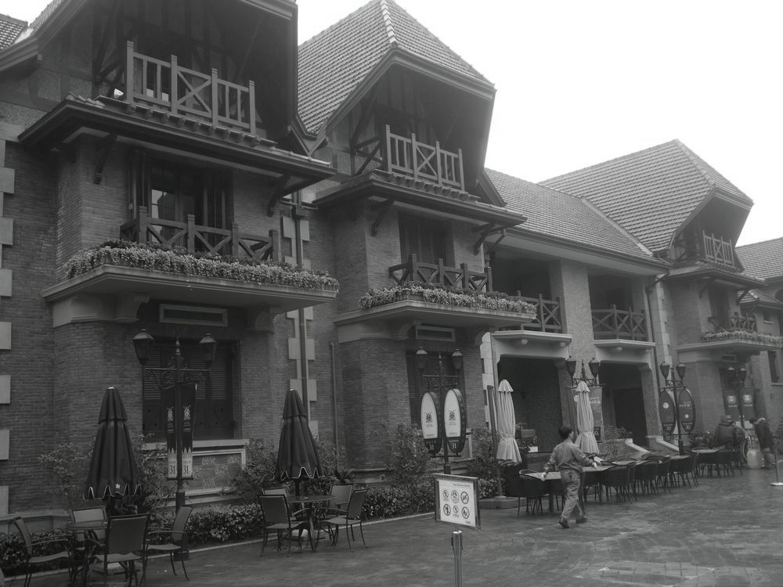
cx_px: 392
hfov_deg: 51.4
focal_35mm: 36
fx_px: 814
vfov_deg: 39.7
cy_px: 294
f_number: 4.1
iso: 100
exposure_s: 1/80
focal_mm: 18
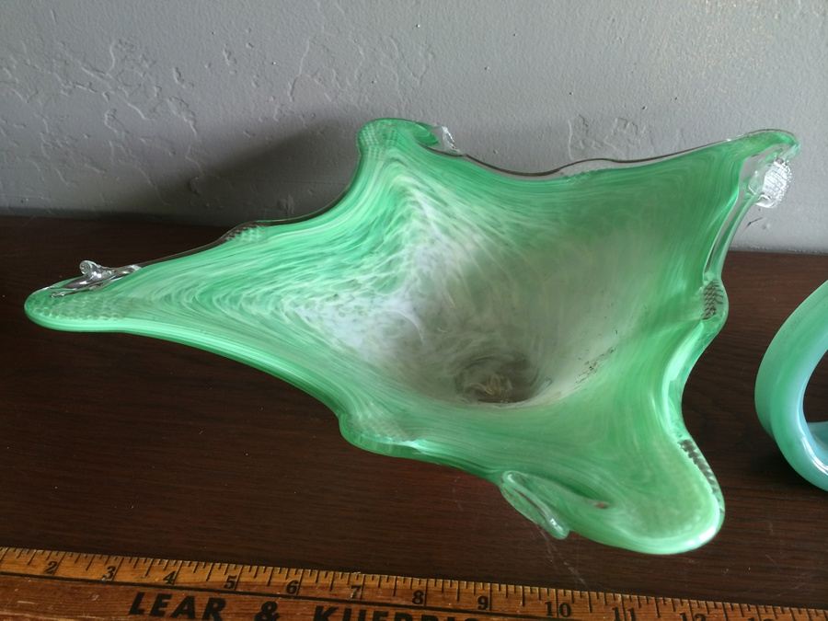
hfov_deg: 60.0
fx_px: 718
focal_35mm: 30
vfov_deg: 46.8
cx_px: 414
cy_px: 310
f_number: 2.2
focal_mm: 4.12
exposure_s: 1/30
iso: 80
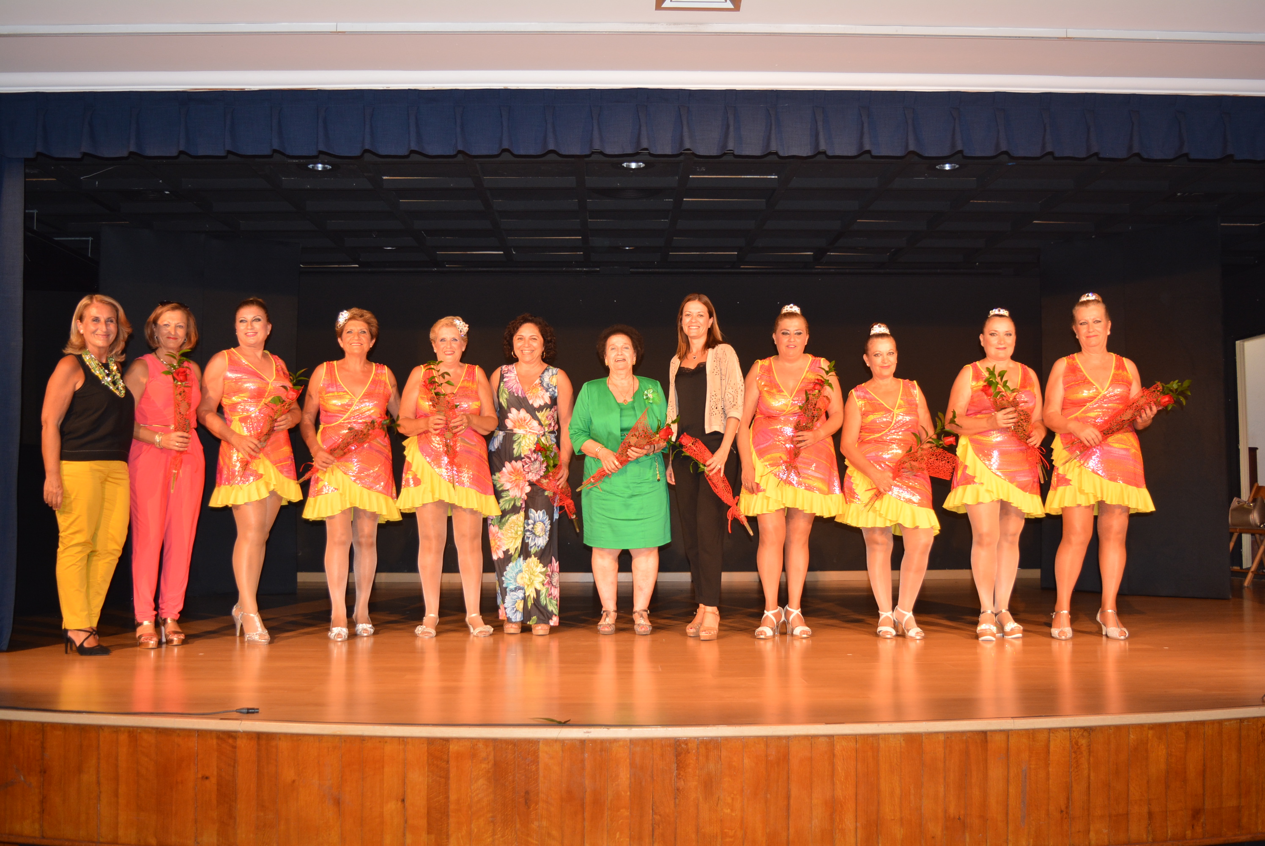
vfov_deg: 36.9
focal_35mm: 36
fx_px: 1266
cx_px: 632
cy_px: 423
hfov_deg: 53.1
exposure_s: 1/60
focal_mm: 24
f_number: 4
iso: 400
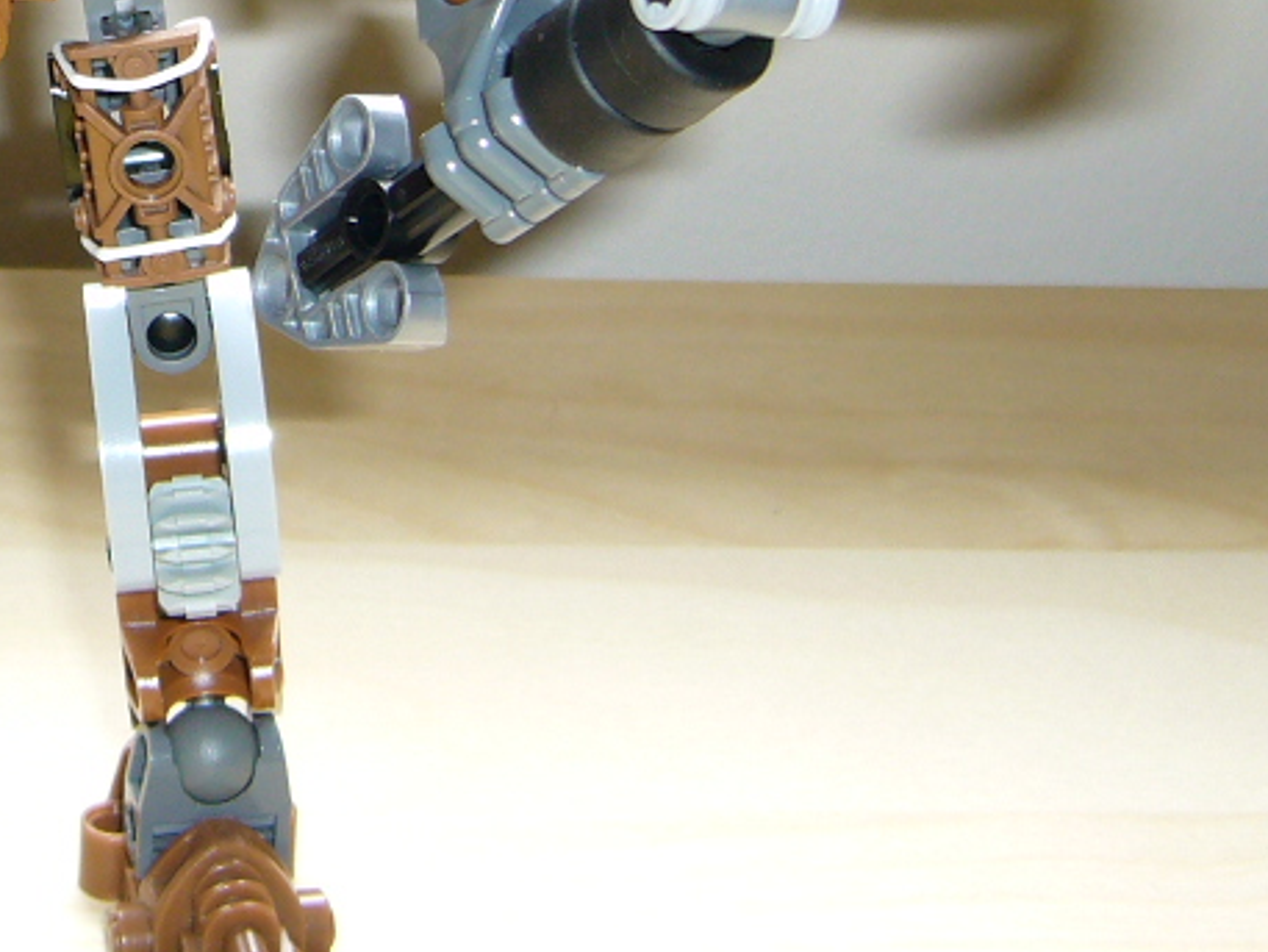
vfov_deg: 14.9
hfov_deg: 19.4
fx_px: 3591
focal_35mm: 98
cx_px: -53
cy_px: 39
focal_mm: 5.8
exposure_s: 1/30
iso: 100
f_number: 2.8
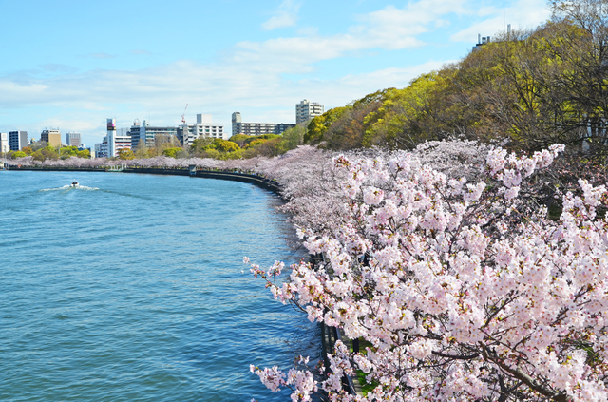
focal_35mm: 42
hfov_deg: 46.5
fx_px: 707
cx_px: 304
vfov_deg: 31.7
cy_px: 201
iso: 100
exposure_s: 1/250
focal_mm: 28
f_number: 8
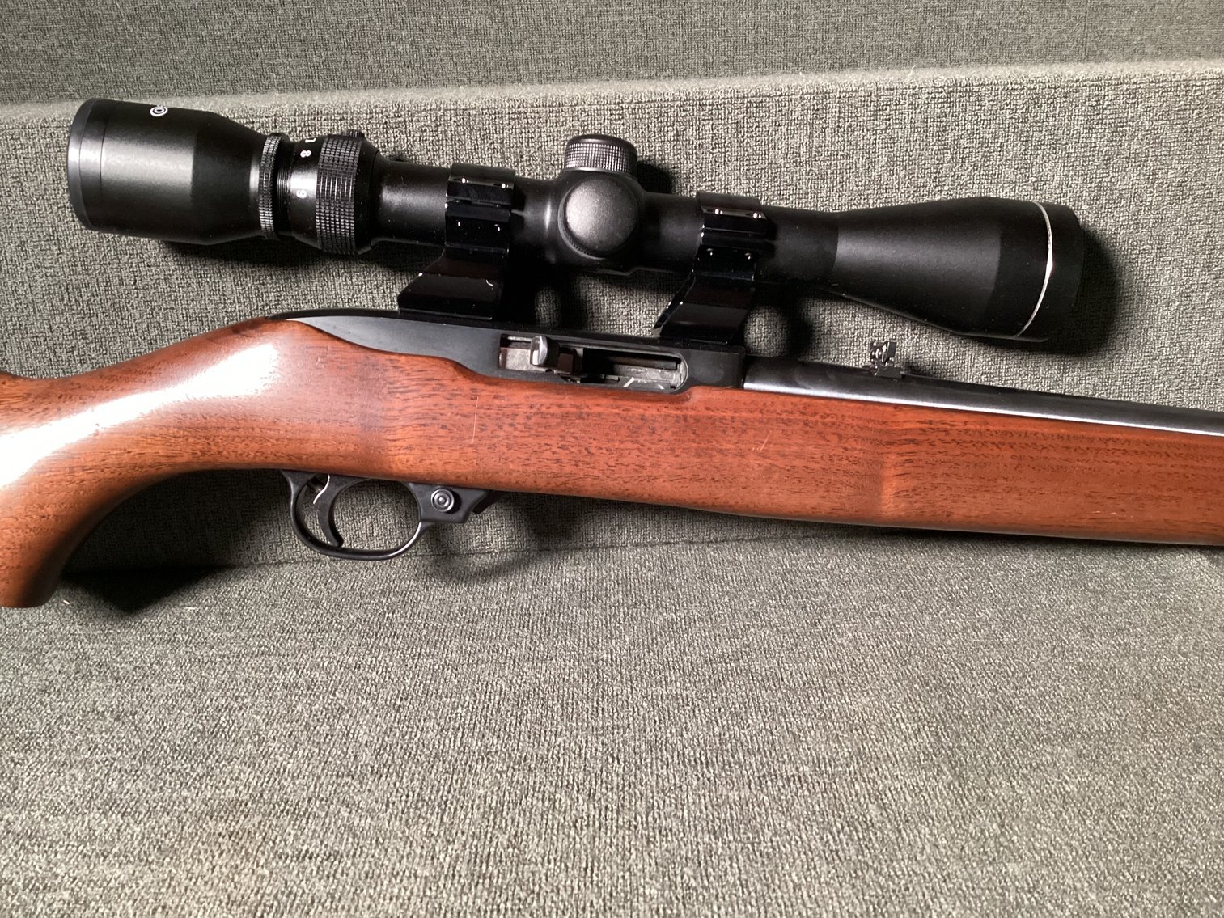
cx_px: 612
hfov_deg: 58.3
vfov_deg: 45.4
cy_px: 459
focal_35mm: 31
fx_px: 1096
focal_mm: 3.3
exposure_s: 1/40
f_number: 2.4
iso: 400
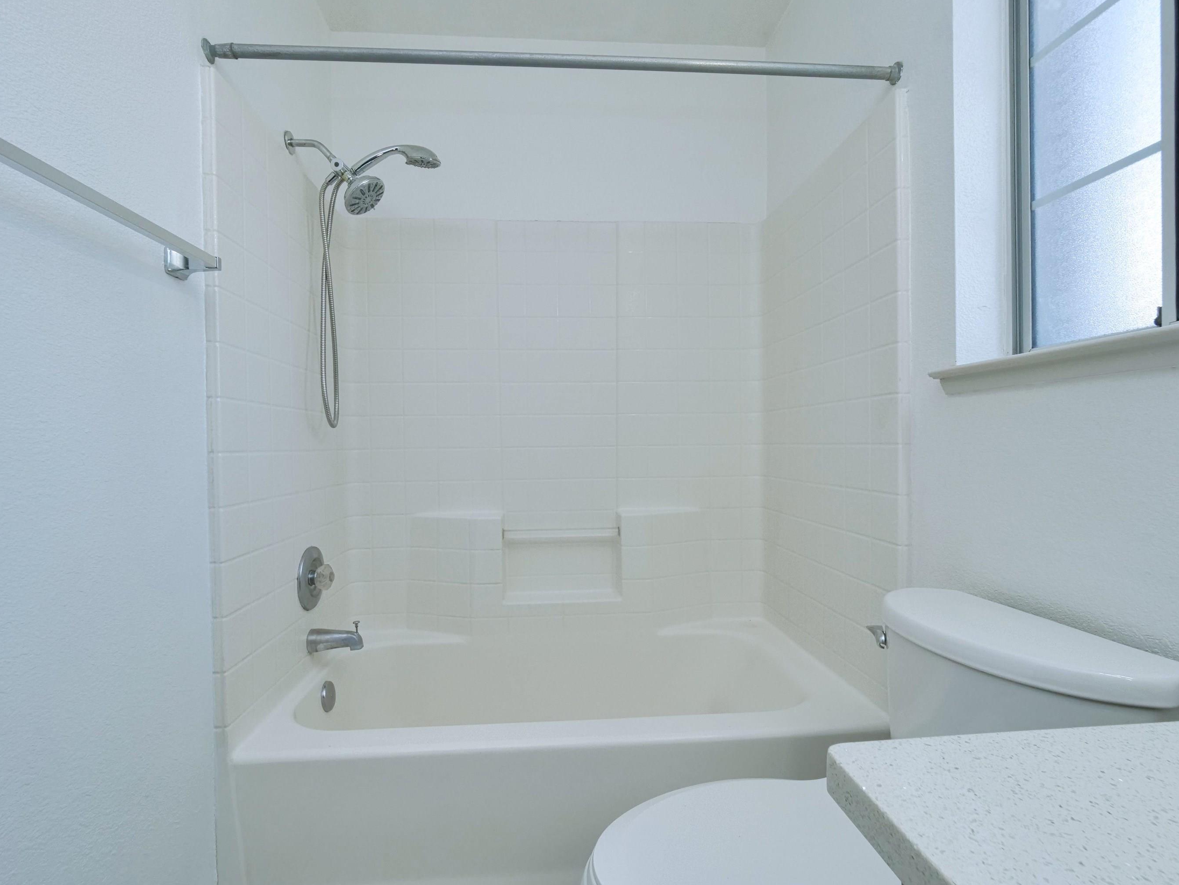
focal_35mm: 16
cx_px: 593
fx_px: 545
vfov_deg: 78.1
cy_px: 453
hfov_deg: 94.5
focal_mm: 7
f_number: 7.1
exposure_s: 1/160
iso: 800
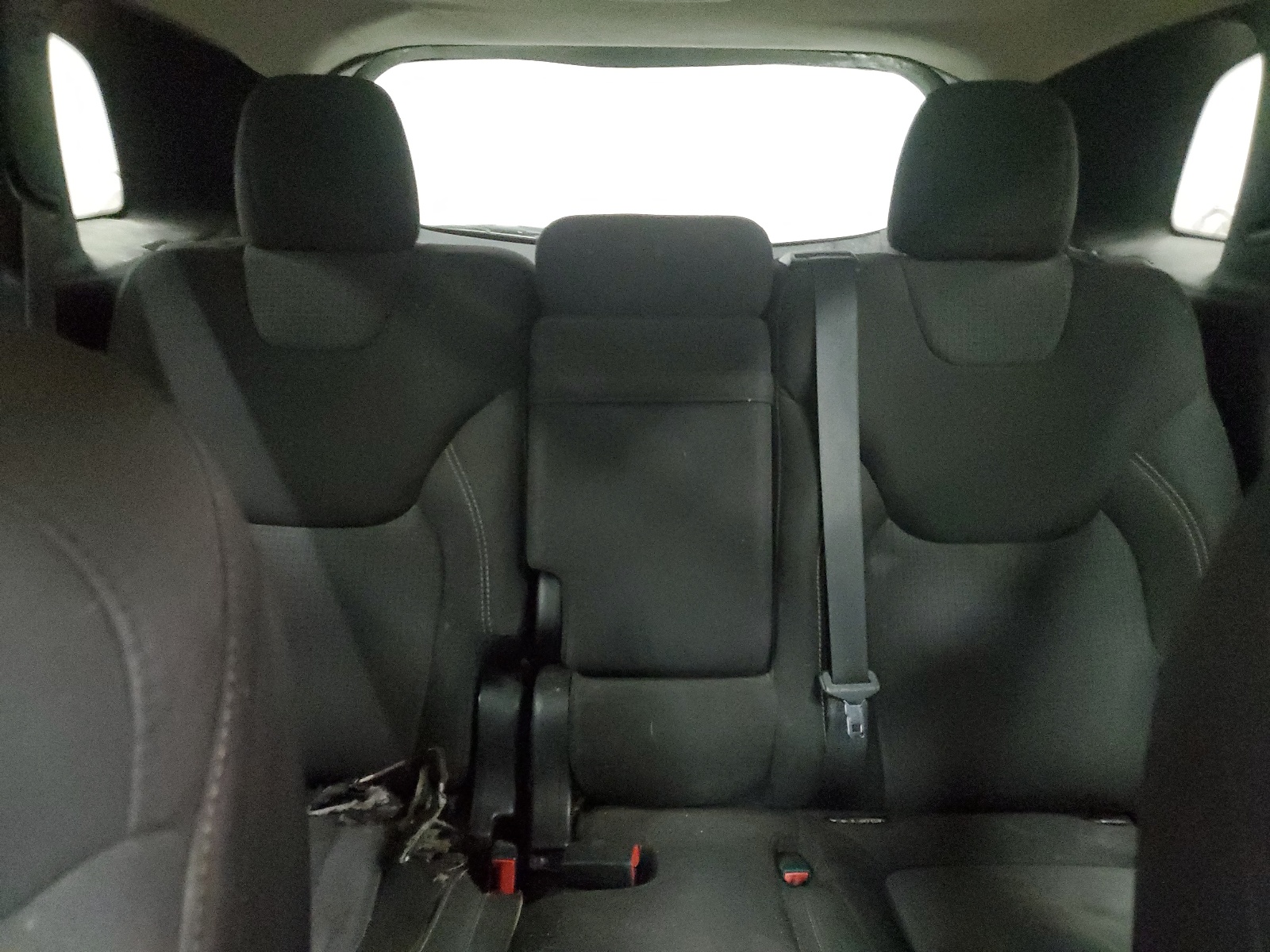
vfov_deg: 53.1
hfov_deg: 67.3
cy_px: 476
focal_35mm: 26
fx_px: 954
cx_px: 635
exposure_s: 1/10
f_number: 1.5
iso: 1034
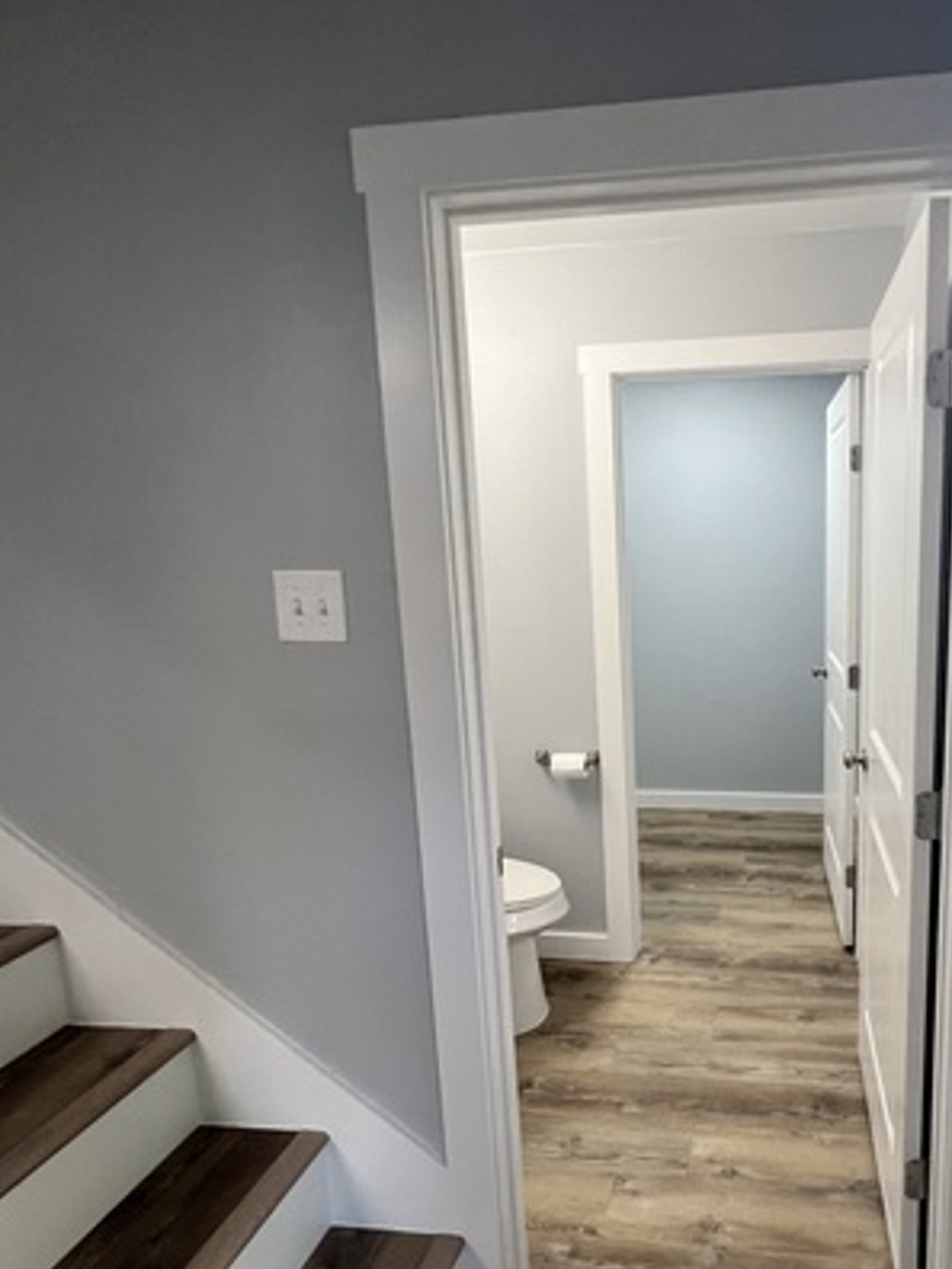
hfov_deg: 60.8
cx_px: 683
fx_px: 770
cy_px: 683
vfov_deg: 78.9
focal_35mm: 21
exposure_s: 1/120
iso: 200
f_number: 1.8
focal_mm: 1.57
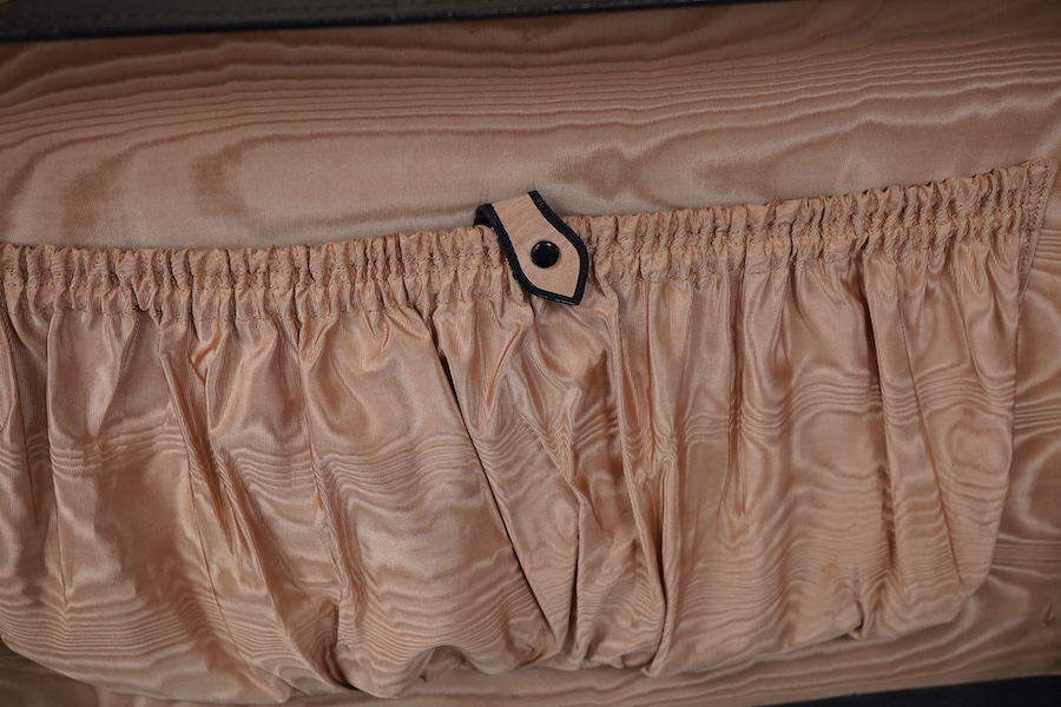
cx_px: 530
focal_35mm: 45
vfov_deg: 29.9
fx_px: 1326
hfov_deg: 43.6
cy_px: 354
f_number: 9
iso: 1250
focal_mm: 30
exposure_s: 1/125
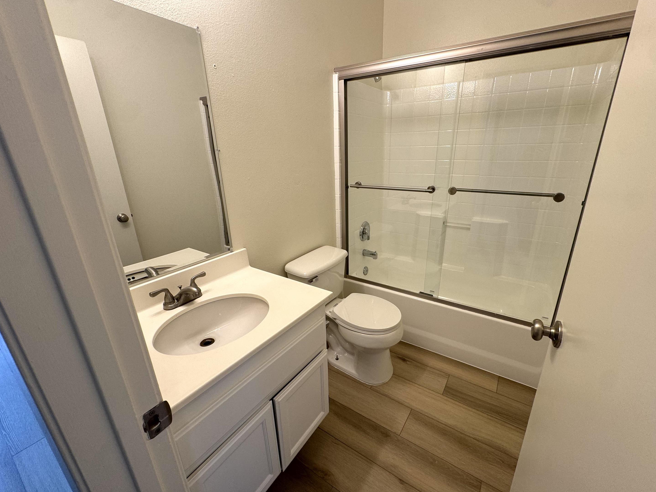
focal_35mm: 15
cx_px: 340
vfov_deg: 81.7
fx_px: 284
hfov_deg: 98.1
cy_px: 248
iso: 80
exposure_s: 1/120
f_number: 2.2
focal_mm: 2.22
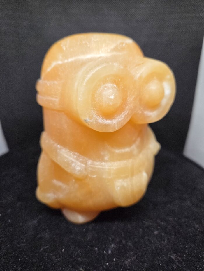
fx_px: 181
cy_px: 136
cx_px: 102
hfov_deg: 58.9
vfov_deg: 73.9
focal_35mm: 23
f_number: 1.8
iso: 80
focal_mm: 5.4
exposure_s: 1/180
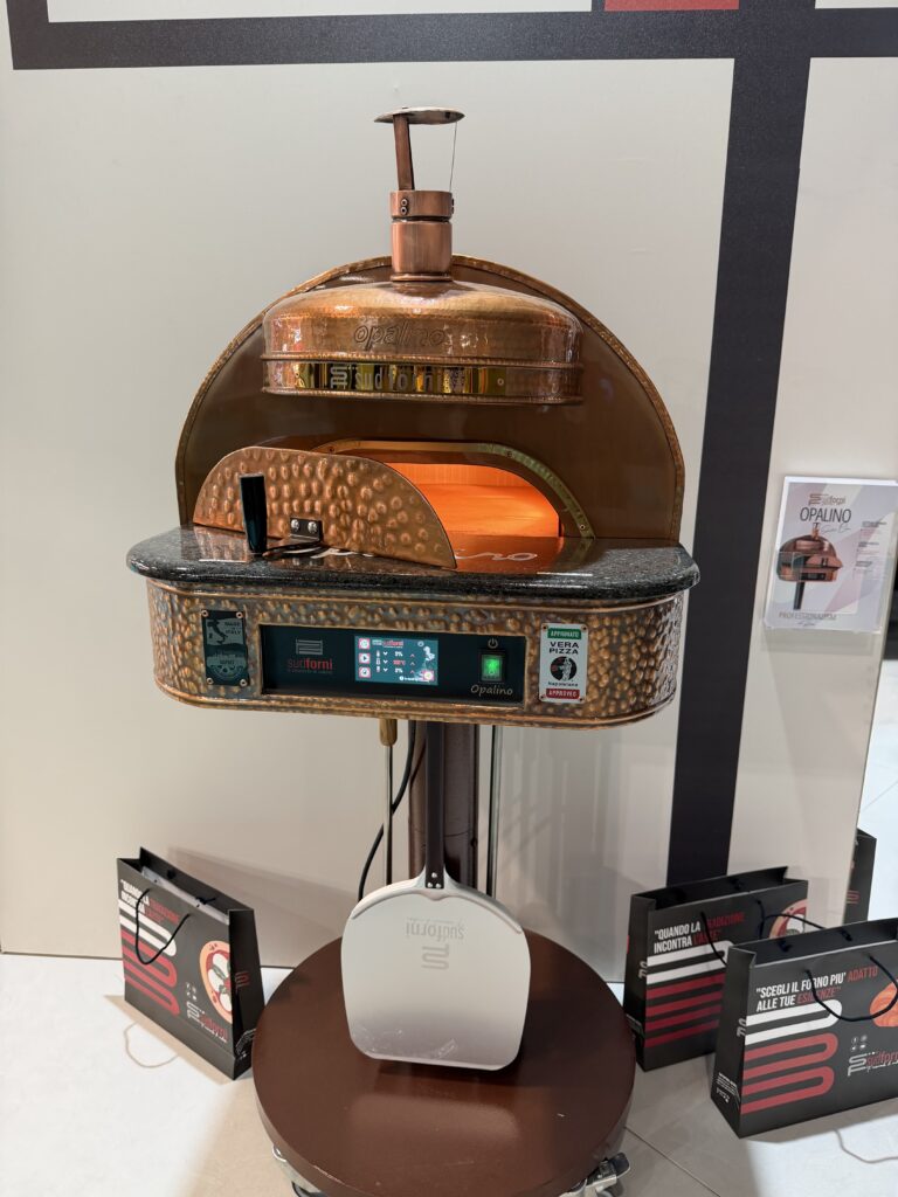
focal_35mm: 24
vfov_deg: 71.6
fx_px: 830
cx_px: 449
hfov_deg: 56.8
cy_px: 598
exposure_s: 1/50
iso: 160
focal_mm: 6.76
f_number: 1.78
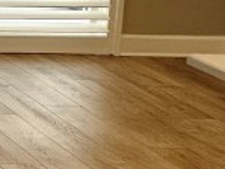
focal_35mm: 158
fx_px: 1028
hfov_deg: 9.2
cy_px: -81
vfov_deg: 9.2
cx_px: -512
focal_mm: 5.4
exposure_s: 1/120
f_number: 1.8
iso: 250
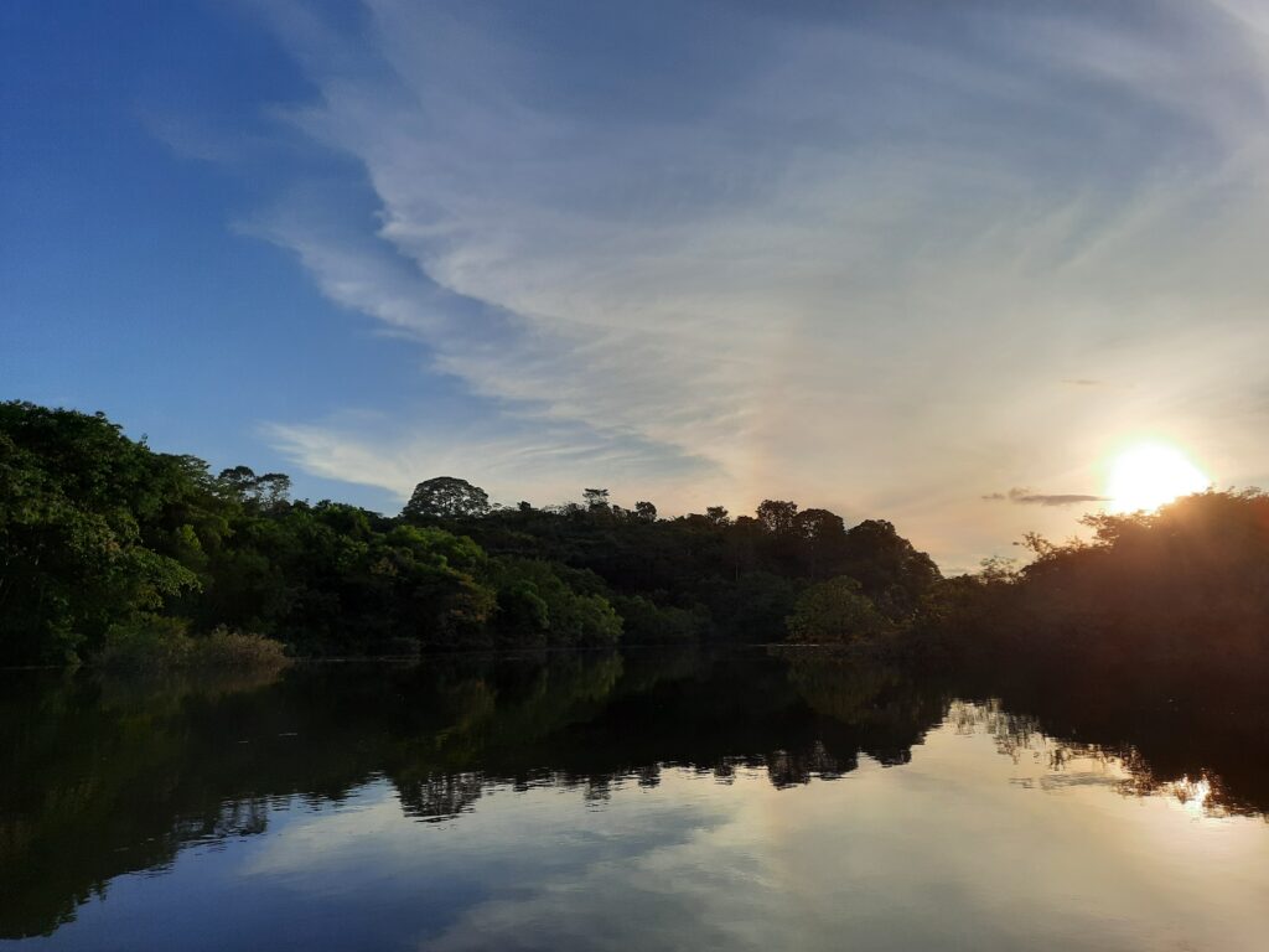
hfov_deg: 69.4
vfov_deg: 54.9
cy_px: 476
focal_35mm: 25
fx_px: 916
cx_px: 634
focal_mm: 4.6
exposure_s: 1/1122
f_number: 2
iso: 32
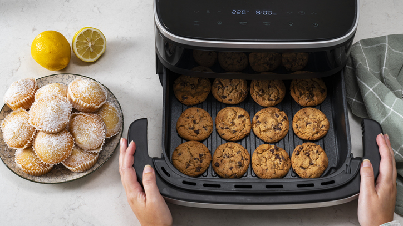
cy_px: 104
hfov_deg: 34.9
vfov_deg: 20.0
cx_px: 213
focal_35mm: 60
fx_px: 641
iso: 100
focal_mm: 54
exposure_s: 1/160
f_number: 7.1
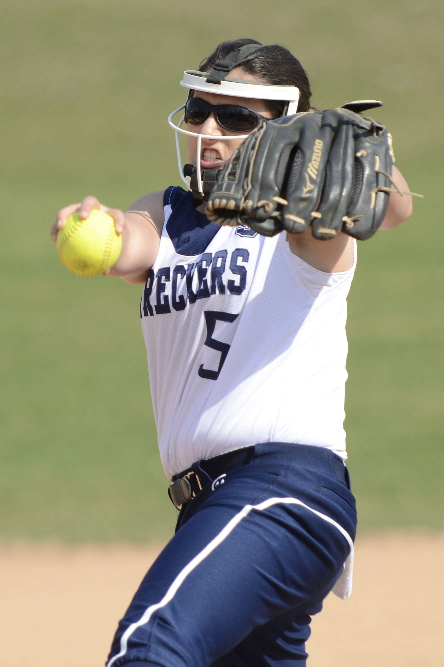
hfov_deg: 5.4
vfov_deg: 8.1
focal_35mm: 255
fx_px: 4718
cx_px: 222
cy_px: 334
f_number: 2.8
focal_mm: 170
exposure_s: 1/6400
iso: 400
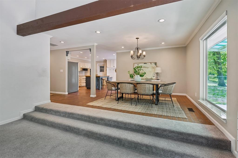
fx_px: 106
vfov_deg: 73.7
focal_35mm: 16
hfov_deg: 96.7
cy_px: 79
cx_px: 119
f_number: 8
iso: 200
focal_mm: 16
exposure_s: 1/13
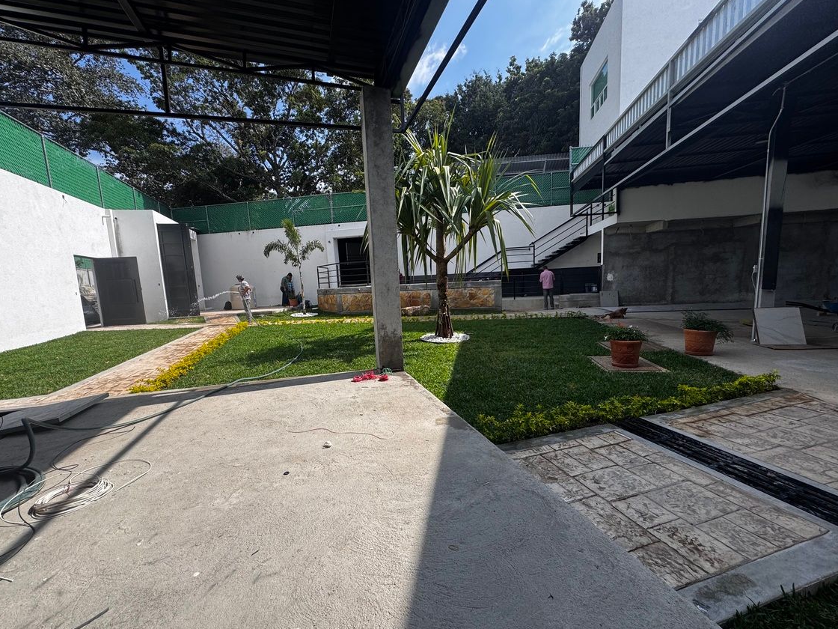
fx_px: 363
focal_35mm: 15
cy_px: 332
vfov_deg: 81.7
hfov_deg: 98.2
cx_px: 418
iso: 50
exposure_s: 1/1449
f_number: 2.2
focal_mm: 2.22
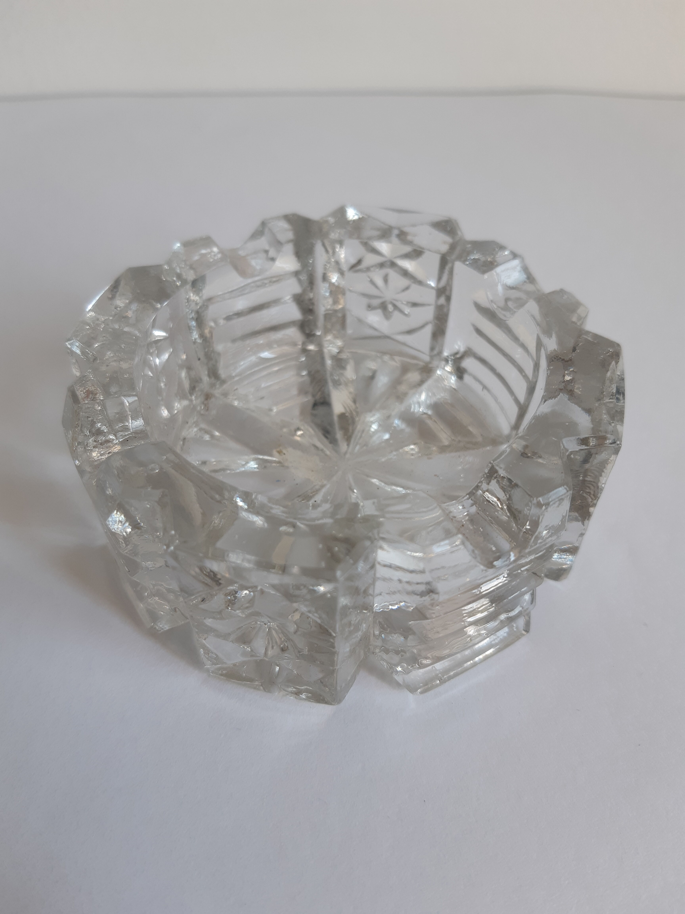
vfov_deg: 67.3
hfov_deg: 53.1
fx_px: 686
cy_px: 457
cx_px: 342
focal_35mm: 26
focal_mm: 3.93
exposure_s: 1/100
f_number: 1.7
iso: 40
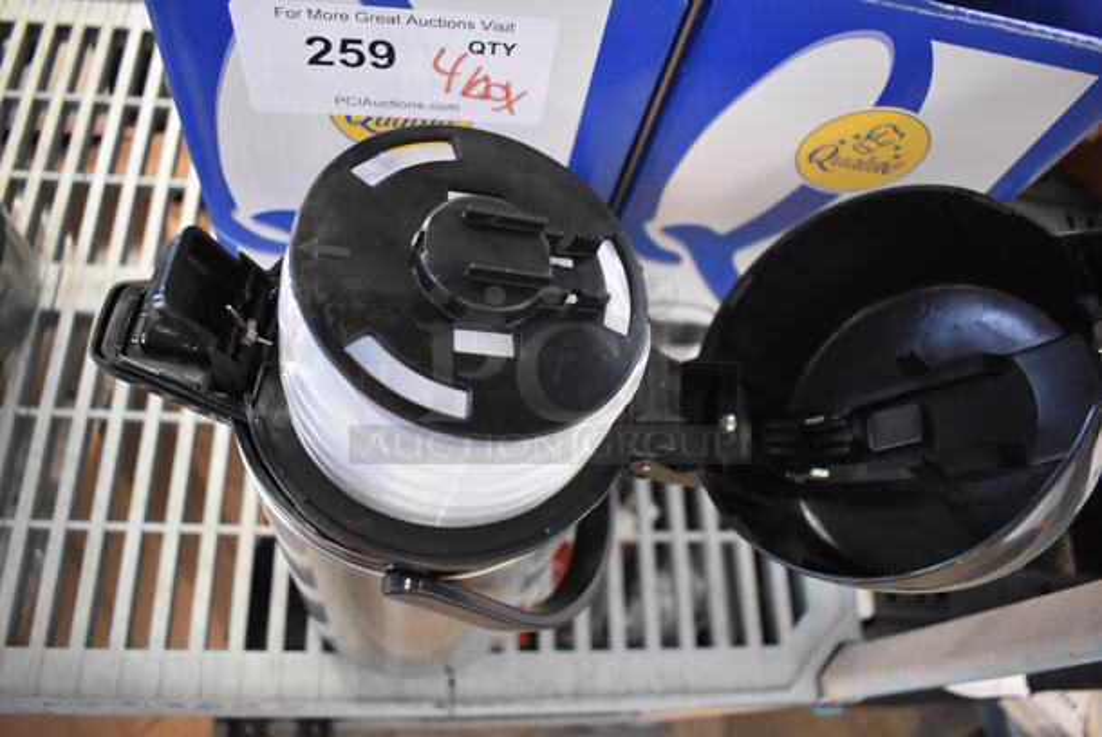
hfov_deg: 67.3
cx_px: 551
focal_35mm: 27
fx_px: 827
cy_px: 368
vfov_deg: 48.0
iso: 3200
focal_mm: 18
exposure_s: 1/30
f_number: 3.5
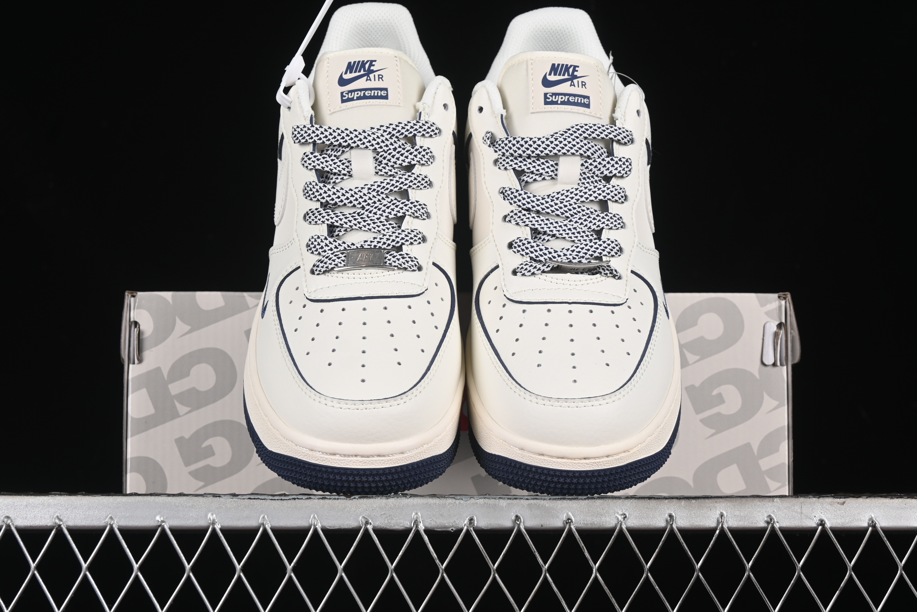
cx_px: 458
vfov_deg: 18.2
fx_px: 1910
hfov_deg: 27.0
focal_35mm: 75
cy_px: 306
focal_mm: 50
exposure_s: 1/80
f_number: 8
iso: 160
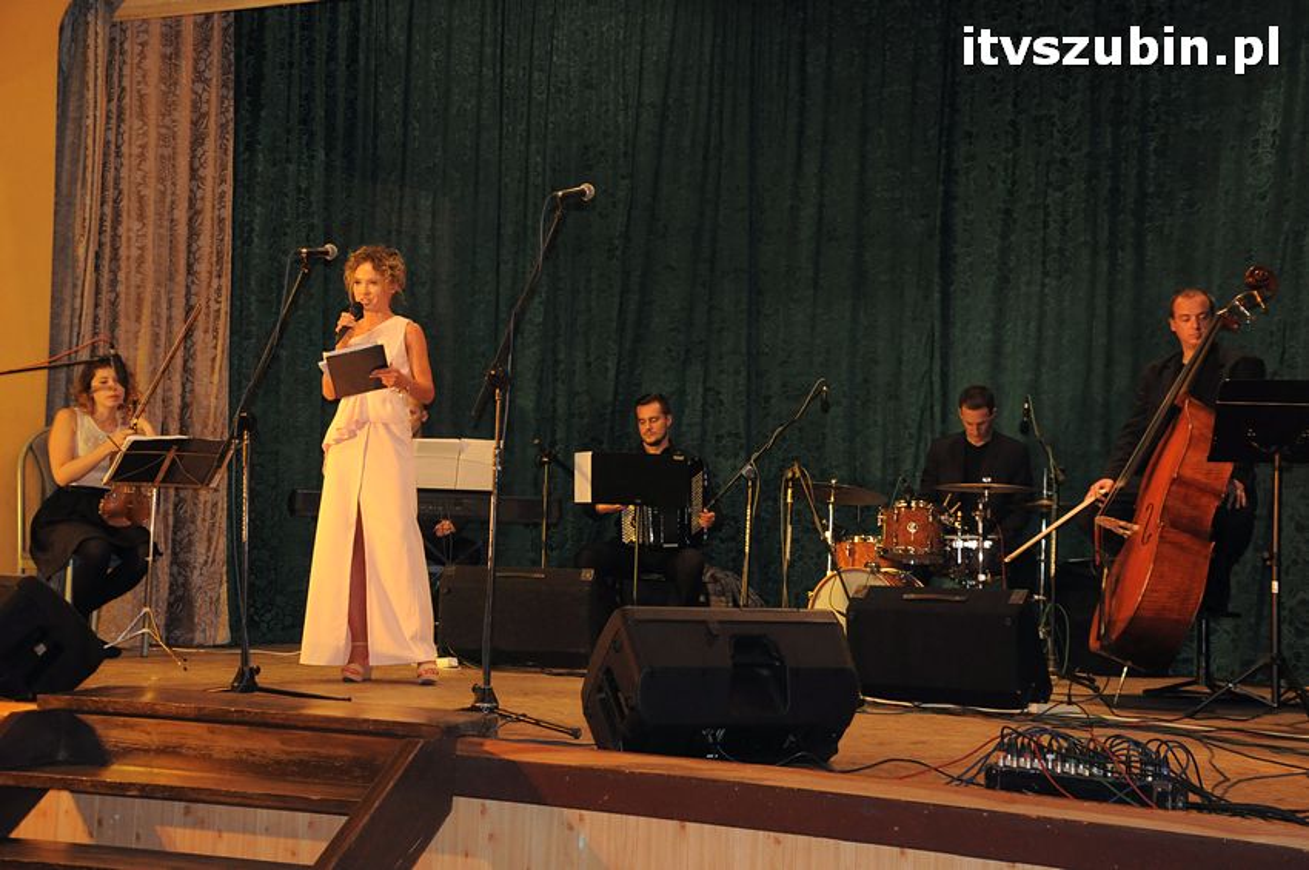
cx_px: 654
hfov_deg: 37.9
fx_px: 1907
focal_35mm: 52
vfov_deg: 25.7
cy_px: 435
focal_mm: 35
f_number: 5
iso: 1600
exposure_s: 1/60
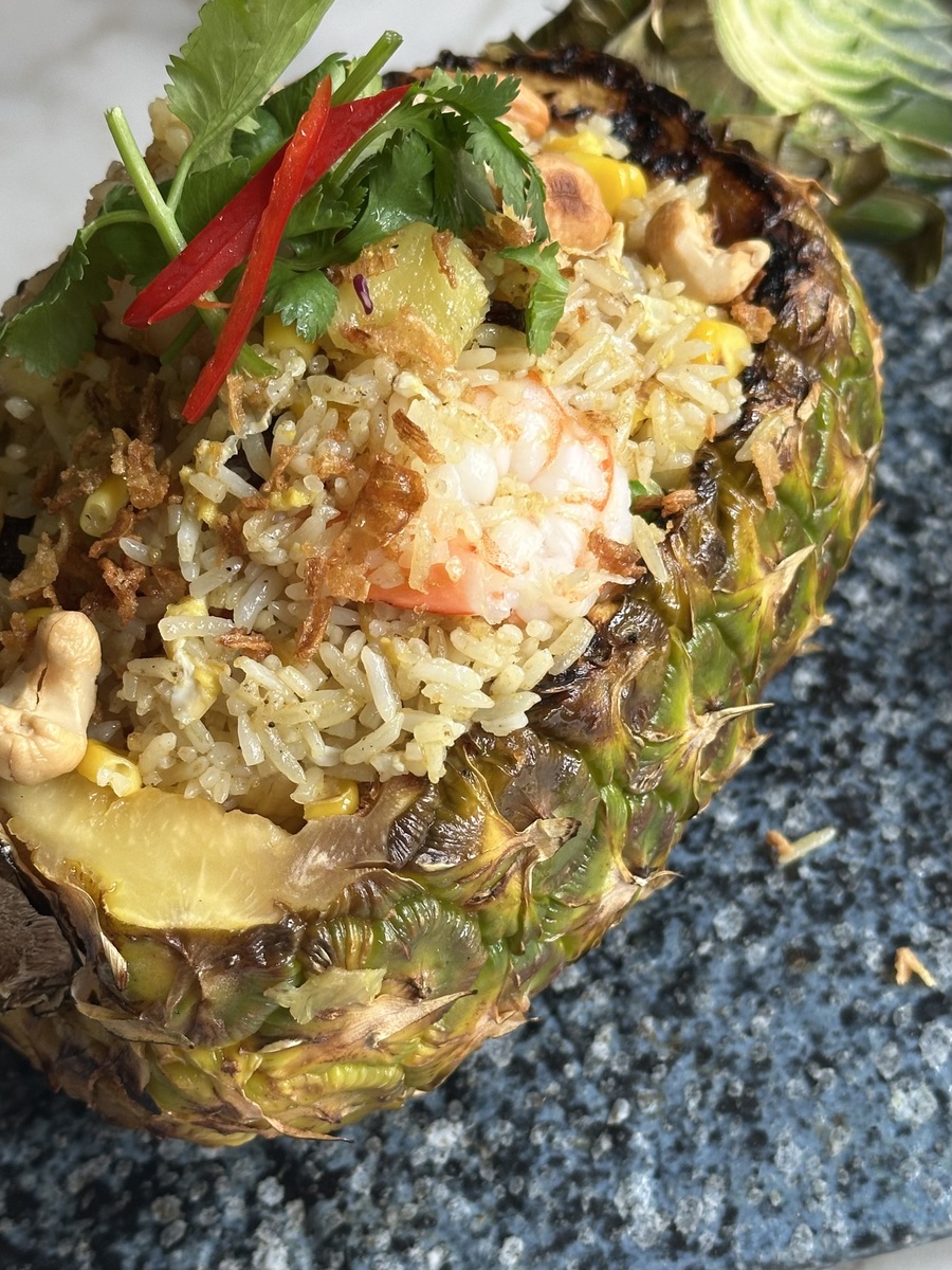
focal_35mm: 48
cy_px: 635
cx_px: 476
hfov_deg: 30.3
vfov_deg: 39.7
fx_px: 1760
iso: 64
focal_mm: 6.86
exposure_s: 1/50
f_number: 1.78
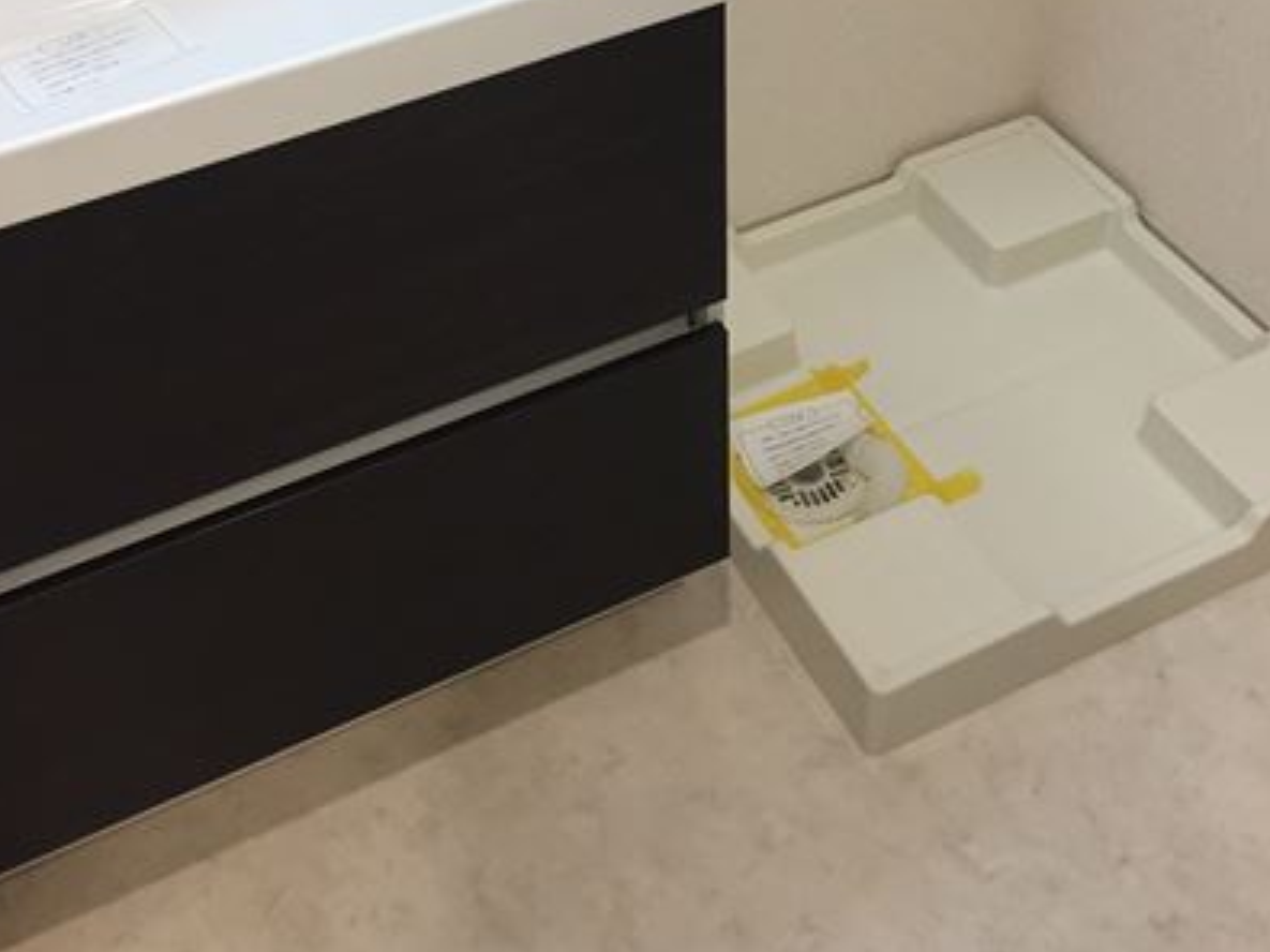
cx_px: 633
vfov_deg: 30.3
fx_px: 1724
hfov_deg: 40.4
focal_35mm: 47
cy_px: 215
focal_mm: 4.15
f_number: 2.2
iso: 64
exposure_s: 1/33
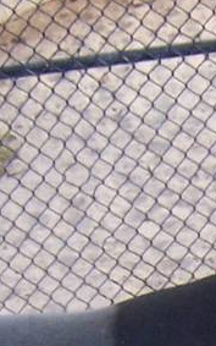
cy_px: 589
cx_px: 349
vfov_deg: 8.5
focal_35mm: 240
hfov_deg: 5.4
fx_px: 2259
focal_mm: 6.7
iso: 140
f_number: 3.4
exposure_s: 1/90
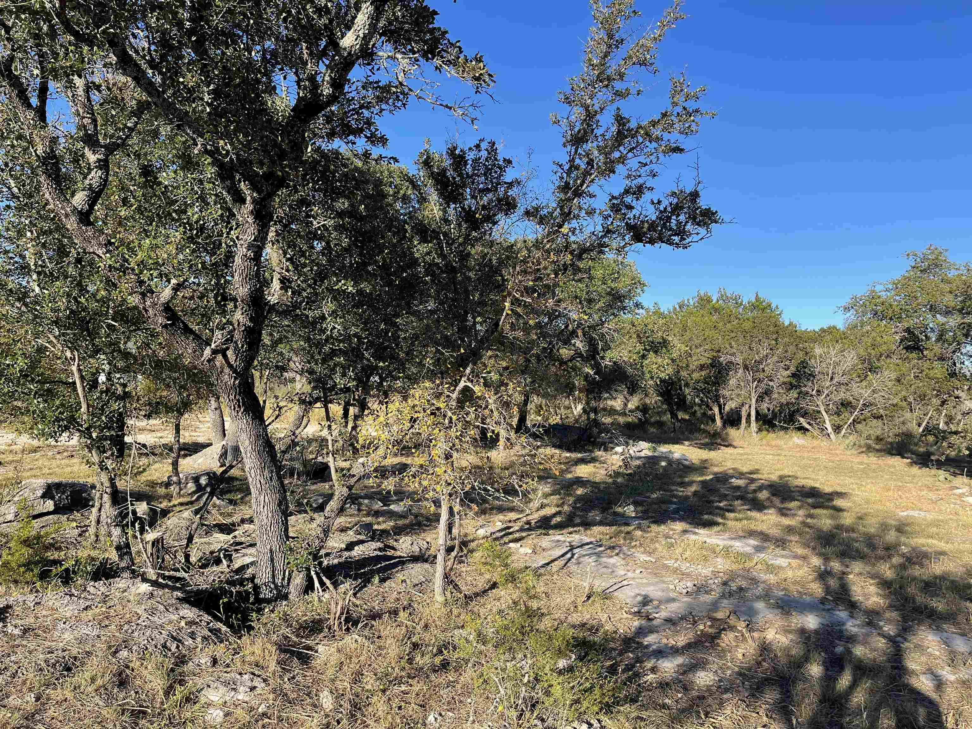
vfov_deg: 54.9
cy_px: 364
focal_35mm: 25
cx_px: 486
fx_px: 702
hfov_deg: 69.4
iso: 32
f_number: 1.6
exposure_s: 1/1739
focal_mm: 5.1
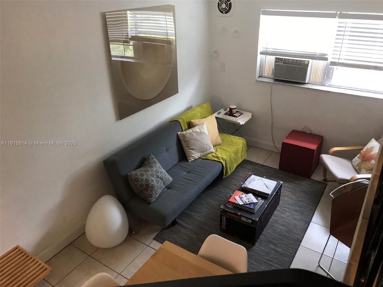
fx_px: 310
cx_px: 192
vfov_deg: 49.7
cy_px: 144
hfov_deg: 63.4
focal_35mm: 28
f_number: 1.8
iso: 40
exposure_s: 1/17
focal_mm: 3.99
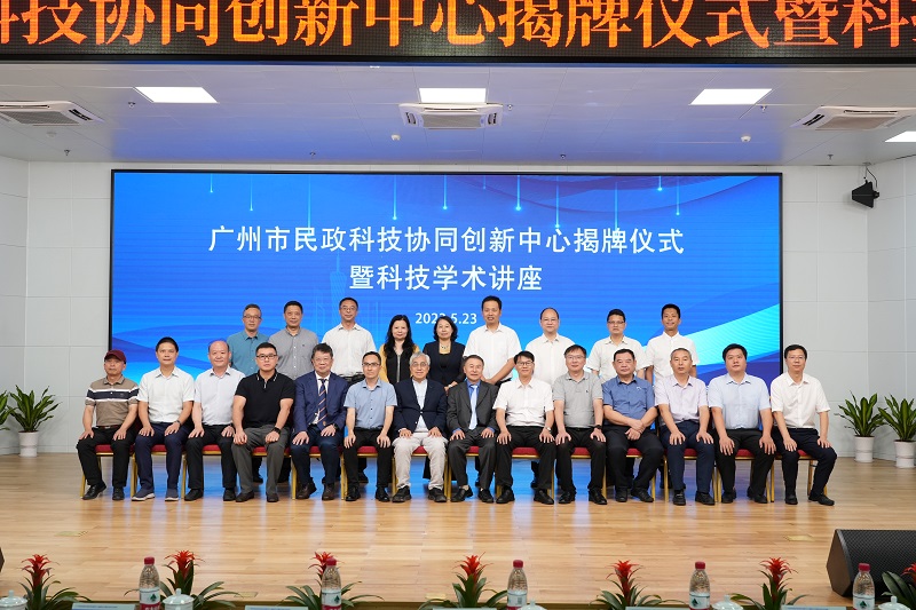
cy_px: 305
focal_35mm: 40
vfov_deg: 33.4
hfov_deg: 48.5
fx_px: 1018
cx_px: 458
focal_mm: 40
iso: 2000
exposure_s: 1/160
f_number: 7.1
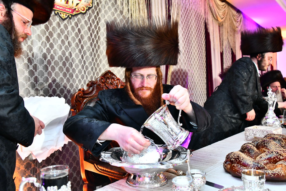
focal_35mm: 32
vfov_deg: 41.1
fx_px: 254
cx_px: 143
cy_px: 96
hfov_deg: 58.7
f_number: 5.6
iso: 3200
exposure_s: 1/160
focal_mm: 32
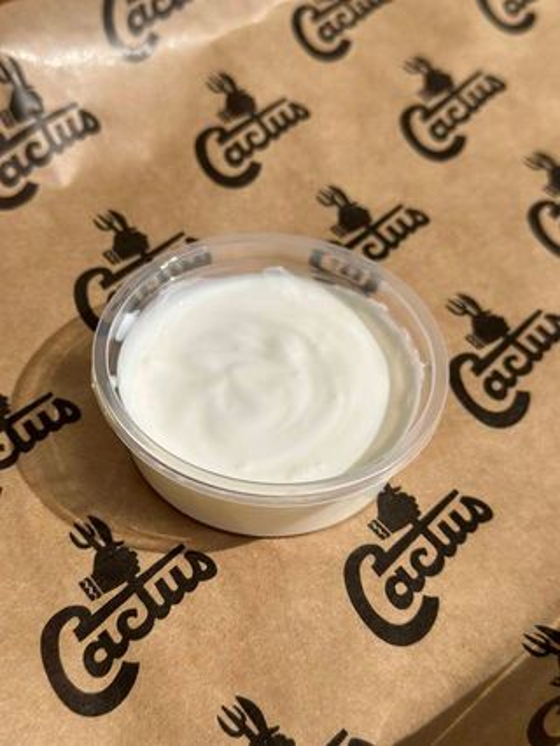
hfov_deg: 30.3
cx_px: 280
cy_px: 373
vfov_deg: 39.6
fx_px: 1034
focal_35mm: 48
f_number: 1.78
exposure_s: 1/15873
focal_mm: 6.86
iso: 100
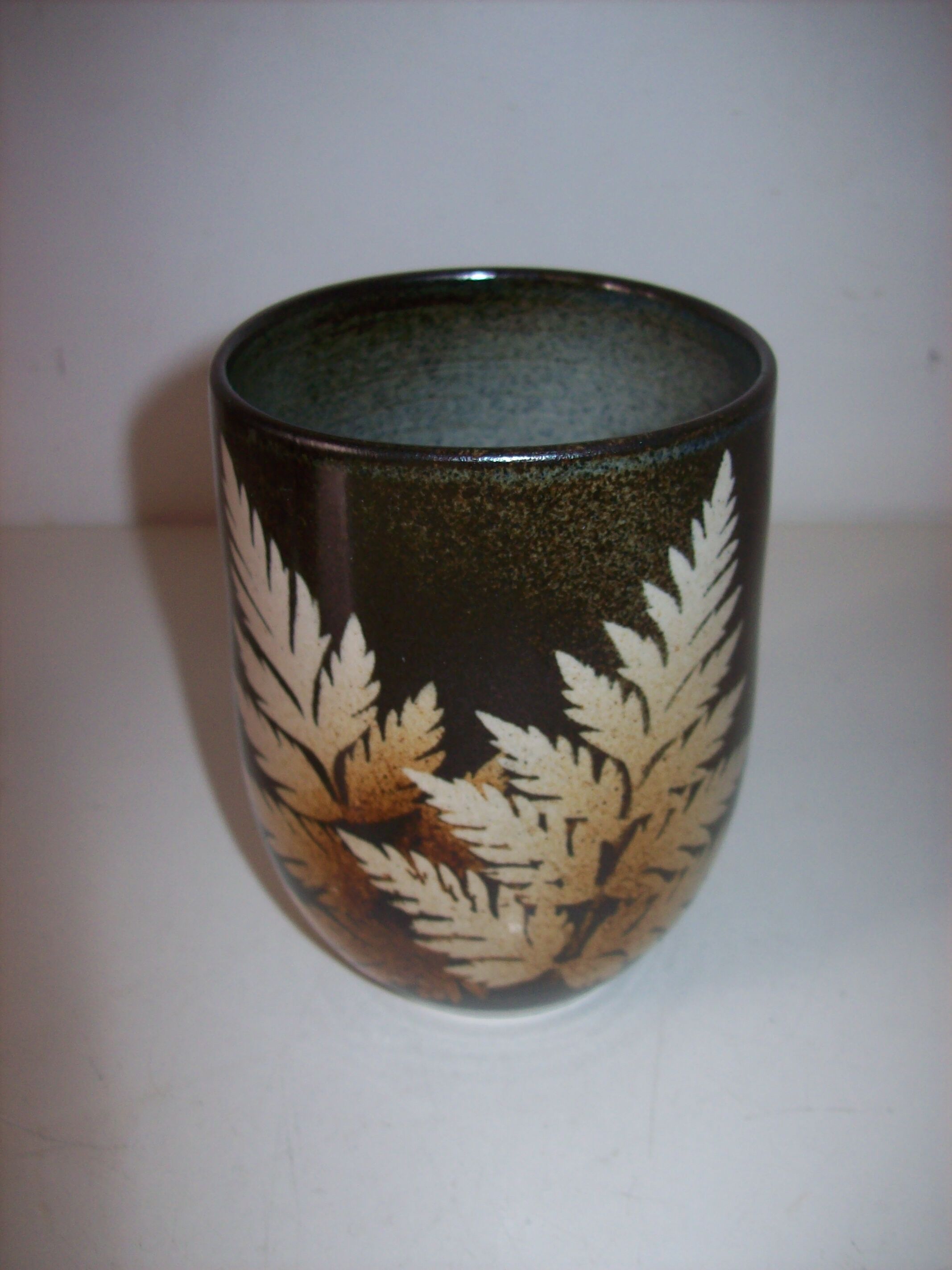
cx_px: 476
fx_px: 1321
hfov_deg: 39.6
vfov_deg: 51.4
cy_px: 635
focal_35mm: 36
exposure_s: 1/64
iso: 80
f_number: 2.7
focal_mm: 6
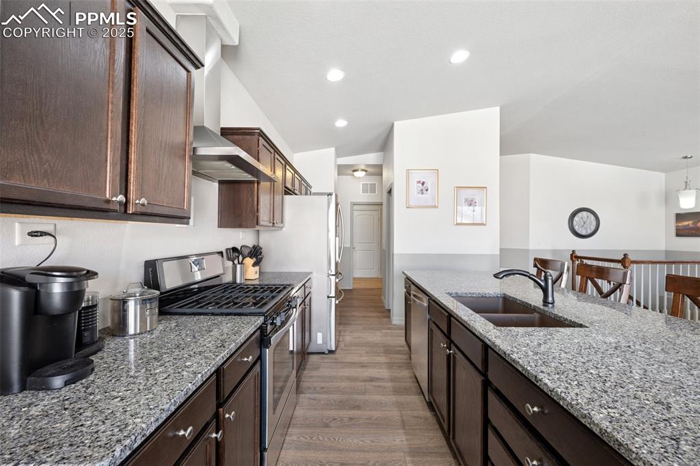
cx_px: 350
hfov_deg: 100.4
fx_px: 292
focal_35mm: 15
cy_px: 233
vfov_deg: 77.3
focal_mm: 15
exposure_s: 1
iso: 100
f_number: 11
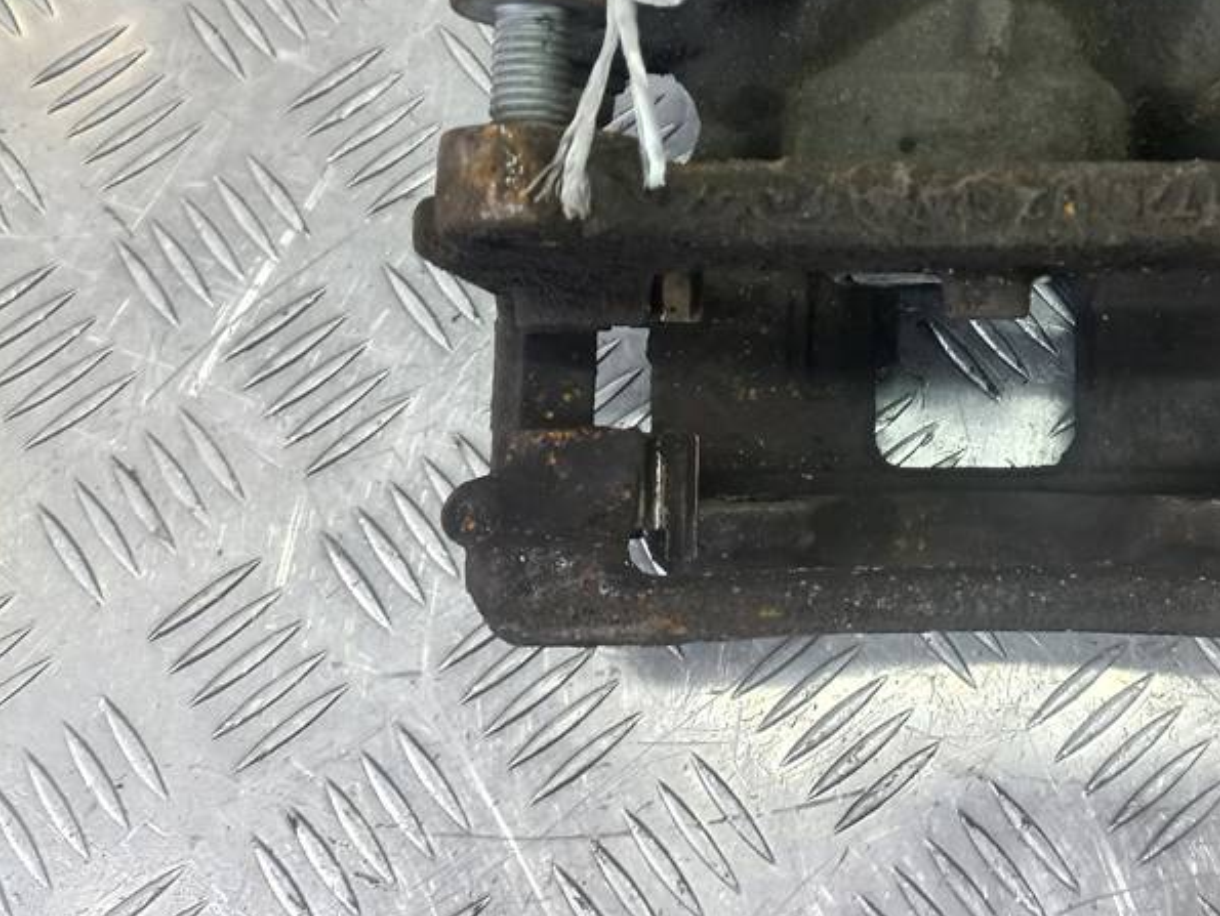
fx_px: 1516
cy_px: 170
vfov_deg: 32.6
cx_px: 966
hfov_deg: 42.0
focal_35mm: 43
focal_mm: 4.6
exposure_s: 1/50
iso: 80
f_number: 1.8
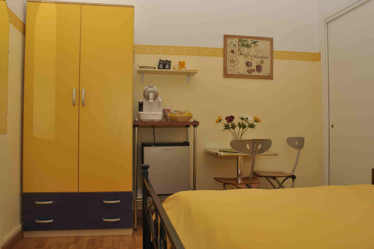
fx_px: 311
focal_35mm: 30
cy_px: 124
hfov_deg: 62.0
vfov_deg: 43.5
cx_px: 187
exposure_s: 1/60
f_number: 9
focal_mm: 20
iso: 200
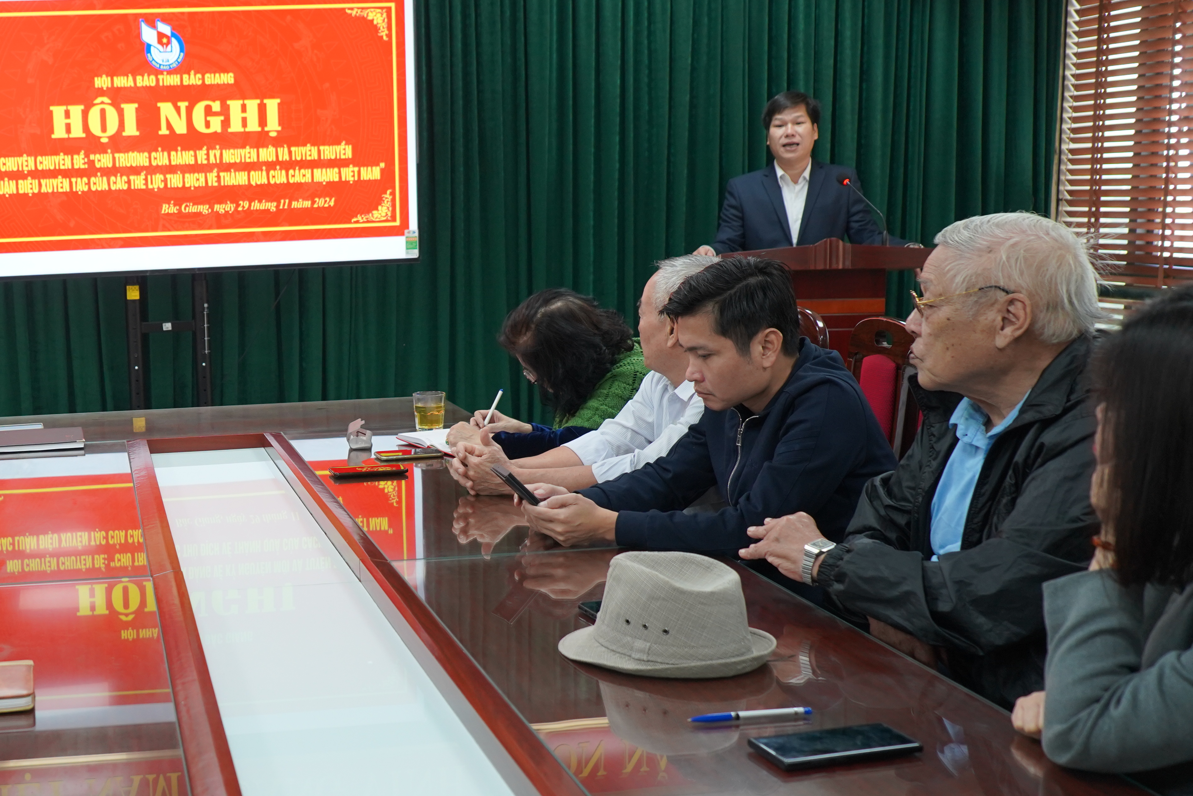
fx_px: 1524
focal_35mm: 46
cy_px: 459
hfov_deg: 41.1
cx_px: 258
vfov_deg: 29.2
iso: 1250
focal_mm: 29
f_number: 4
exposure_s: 1/160
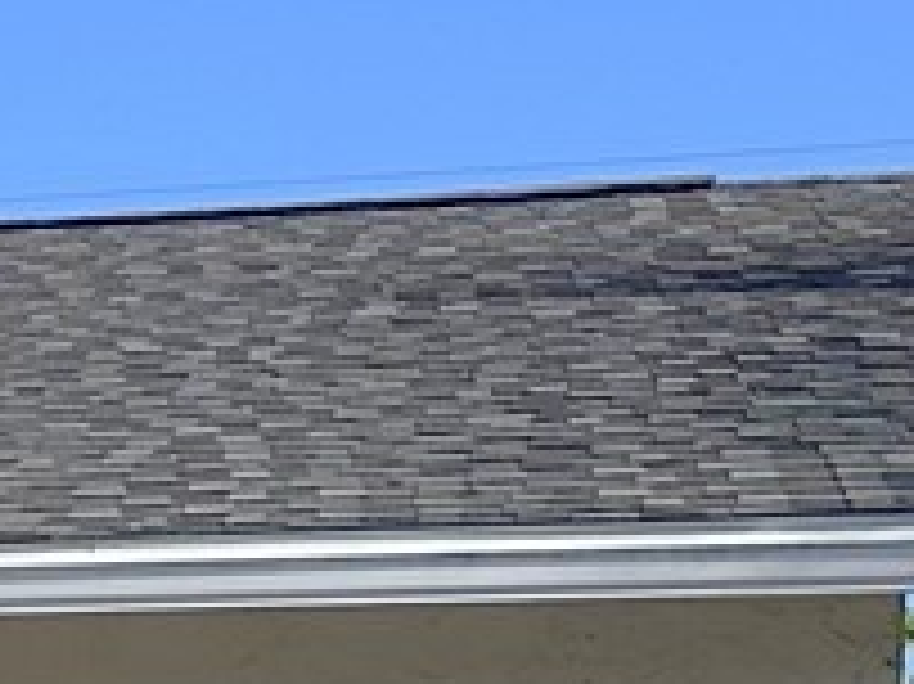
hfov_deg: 8.8
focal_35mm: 189
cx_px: -1742
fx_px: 4987
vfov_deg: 7.5
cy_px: 1498
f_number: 1.78
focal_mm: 6.86
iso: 80
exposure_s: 1/7042
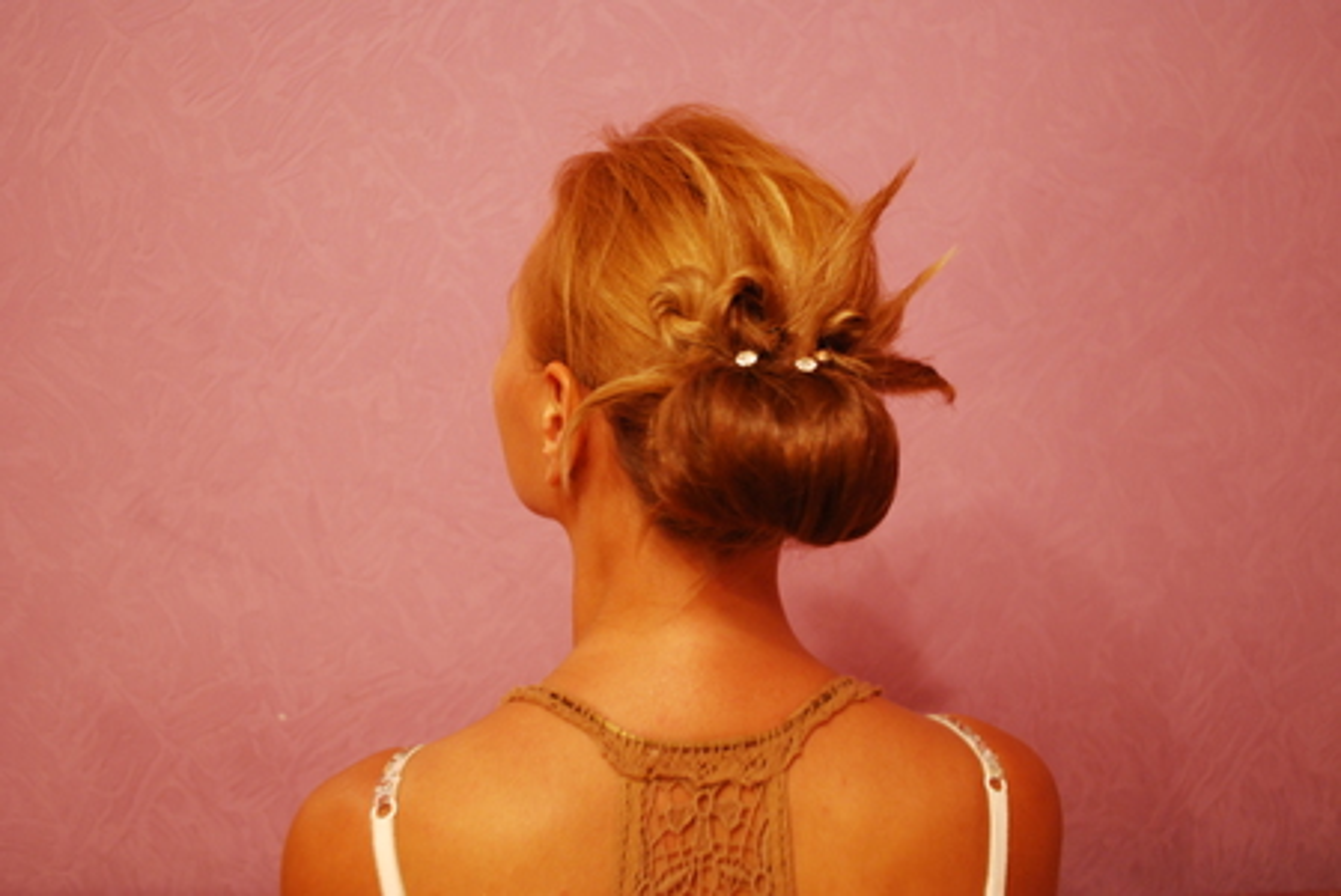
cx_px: 670
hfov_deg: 49.5
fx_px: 1454
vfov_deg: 34.3
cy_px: 448
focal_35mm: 39
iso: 800
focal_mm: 26
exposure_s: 1/3
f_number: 4.2
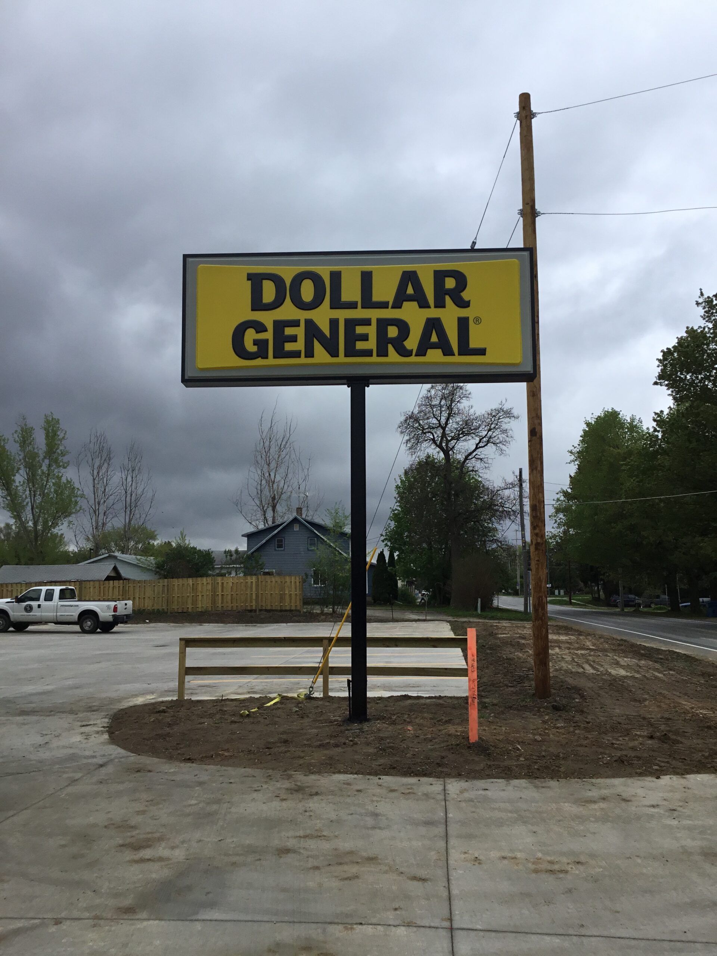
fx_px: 856
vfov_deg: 58.4
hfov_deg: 45.4
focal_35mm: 31
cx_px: 358
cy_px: 478
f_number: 2.4
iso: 25
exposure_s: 1/1852
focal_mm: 3.3
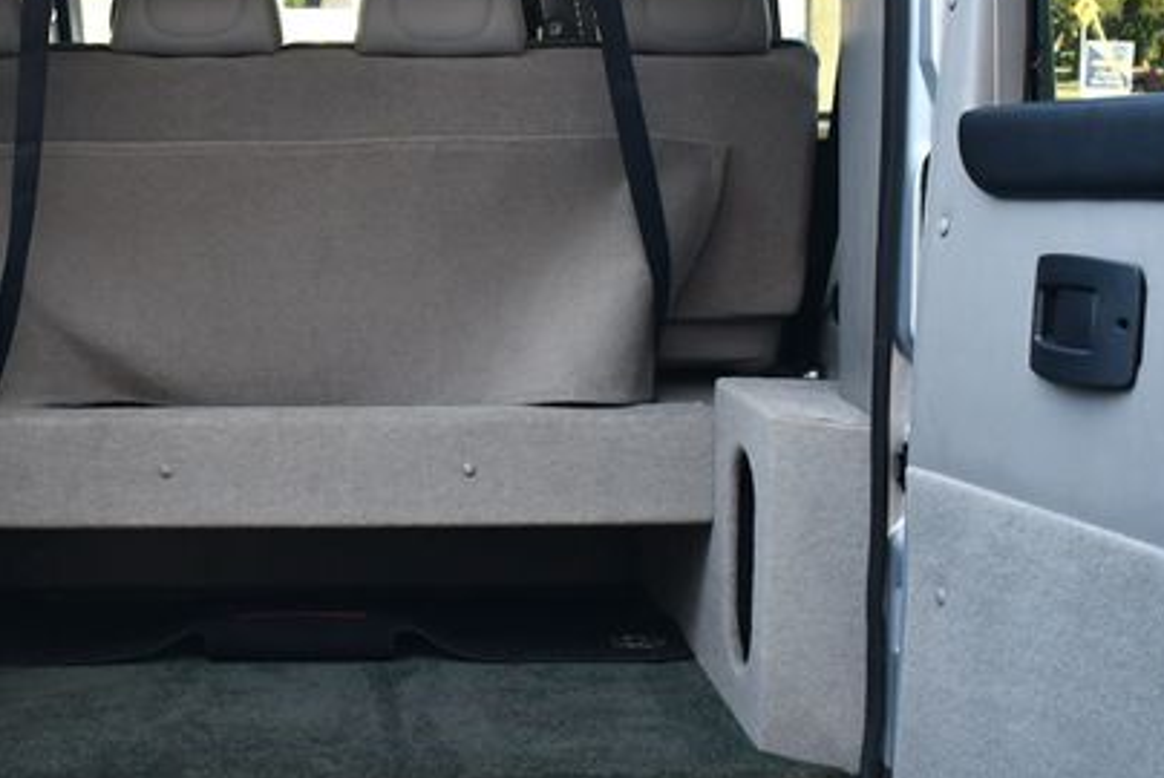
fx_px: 1844
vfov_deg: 23.8
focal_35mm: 57
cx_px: 320
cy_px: 297
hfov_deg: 34.4
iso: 800
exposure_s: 1/200
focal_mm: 18
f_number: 3.5
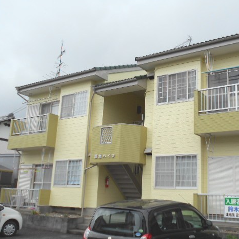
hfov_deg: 40.7
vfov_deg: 40.9
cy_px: 120
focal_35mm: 41
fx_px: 320
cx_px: 144
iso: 80
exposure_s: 1/800
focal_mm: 5.8
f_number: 3.6
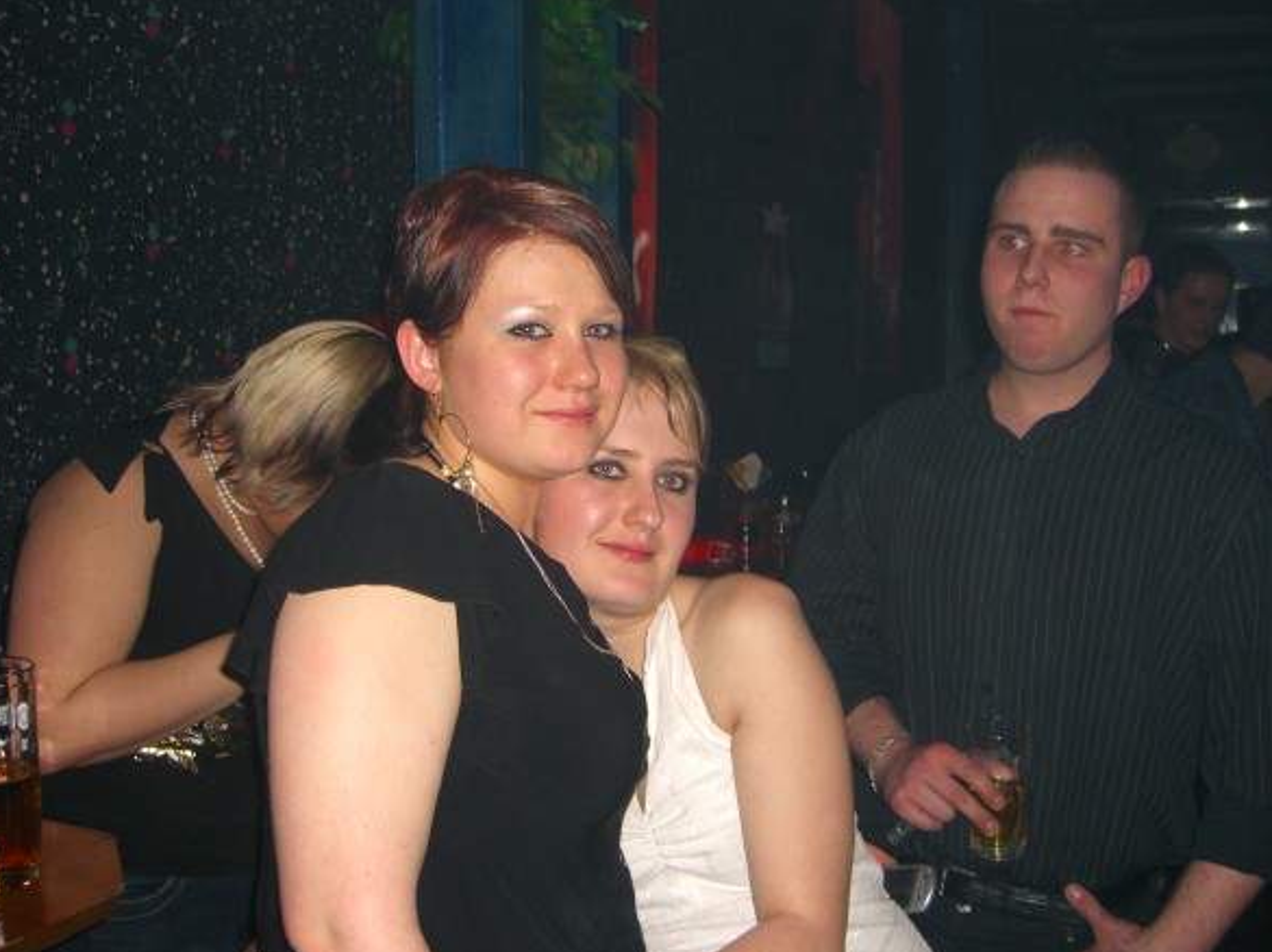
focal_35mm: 39
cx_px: 624
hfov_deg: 47.9
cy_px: 483
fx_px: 1432
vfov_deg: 36.8
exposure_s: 1/60
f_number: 2.8
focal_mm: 7.9
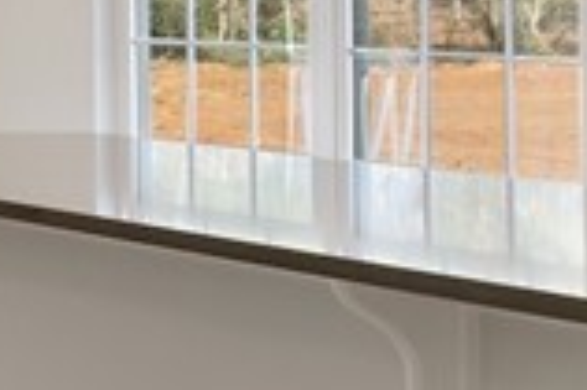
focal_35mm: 105
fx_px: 1711
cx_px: -1367
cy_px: -46
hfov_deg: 10.2
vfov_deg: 12.8
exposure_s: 1/10
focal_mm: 15.3
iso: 400
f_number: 6.3
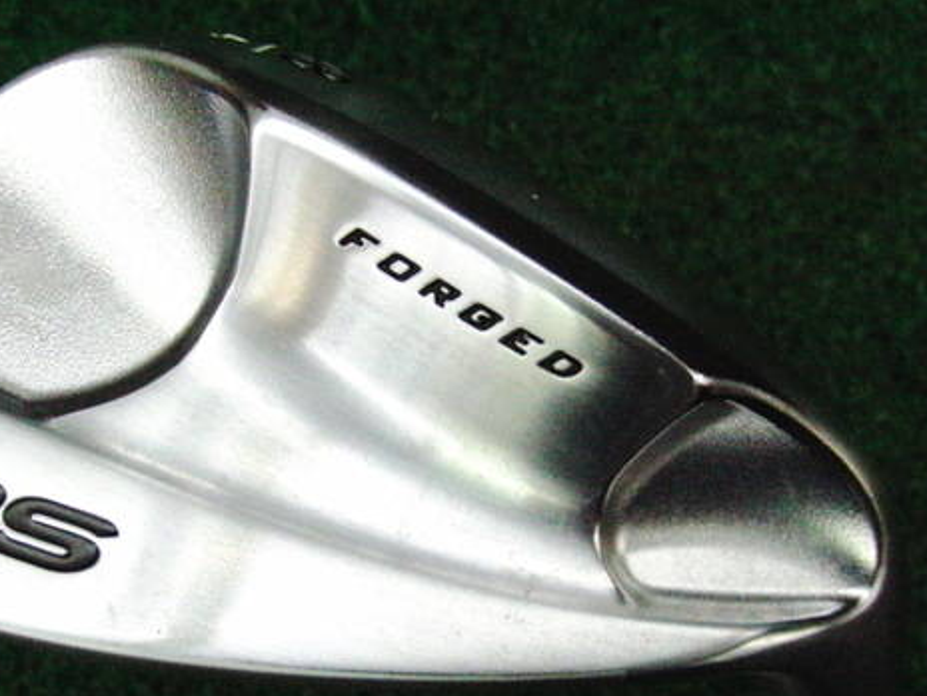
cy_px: 414
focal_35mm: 51
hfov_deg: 37.4
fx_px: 1366
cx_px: 384
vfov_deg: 28.5
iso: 3200
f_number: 3.6
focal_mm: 6.42
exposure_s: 1/800
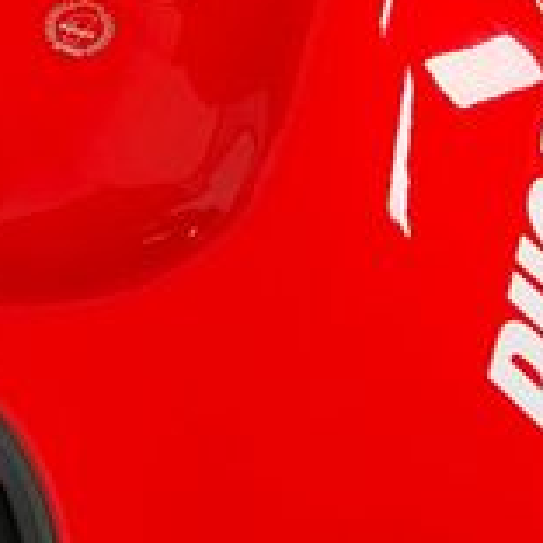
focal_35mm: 94
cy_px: -178
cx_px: 198
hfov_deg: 18.5
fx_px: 1668
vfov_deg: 17.3
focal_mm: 5.1
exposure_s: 1/50
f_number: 1.6
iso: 125
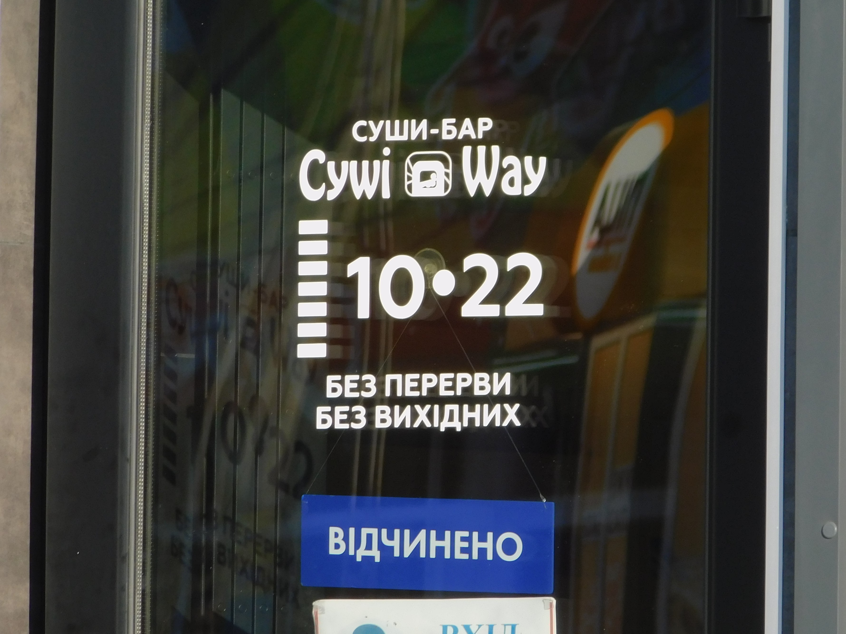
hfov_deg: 3.9
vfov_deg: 2.9
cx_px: 423
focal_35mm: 514
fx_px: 12564
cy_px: 317
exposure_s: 1/250
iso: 125
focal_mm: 91.2
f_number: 6
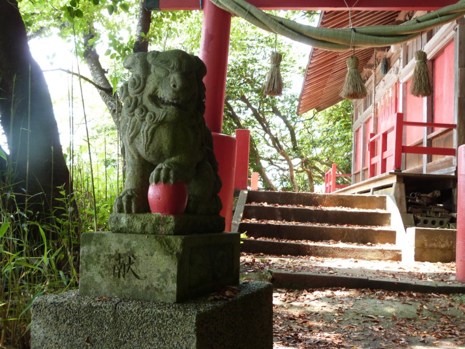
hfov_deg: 44.8
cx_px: 232
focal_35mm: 42
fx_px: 564
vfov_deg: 34.3
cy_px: 174
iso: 160
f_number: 3.2
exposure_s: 1/60
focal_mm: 7.4
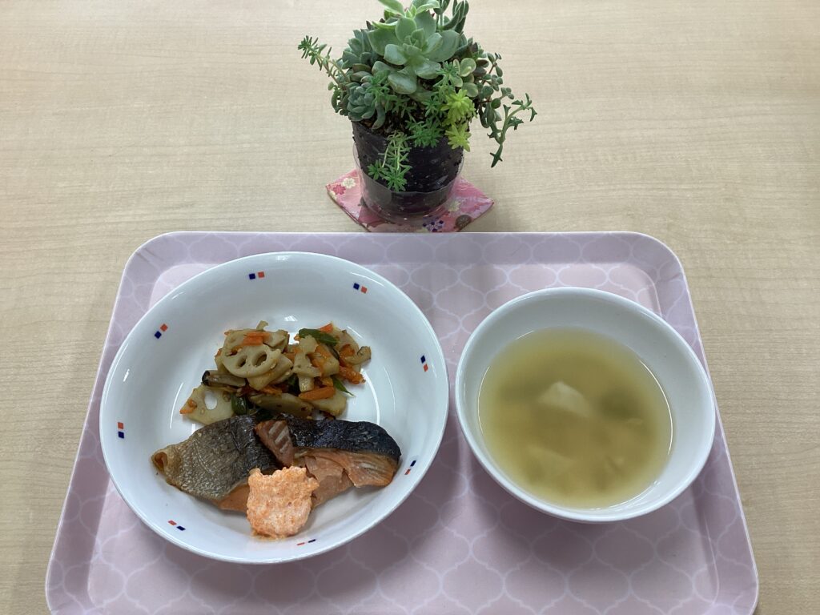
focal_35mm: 31
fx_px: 734
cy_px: 308
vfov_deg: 45.4
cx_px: 410
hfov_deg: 58.4
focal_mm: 3.3
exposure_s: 1/120
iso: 100
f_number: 2.4
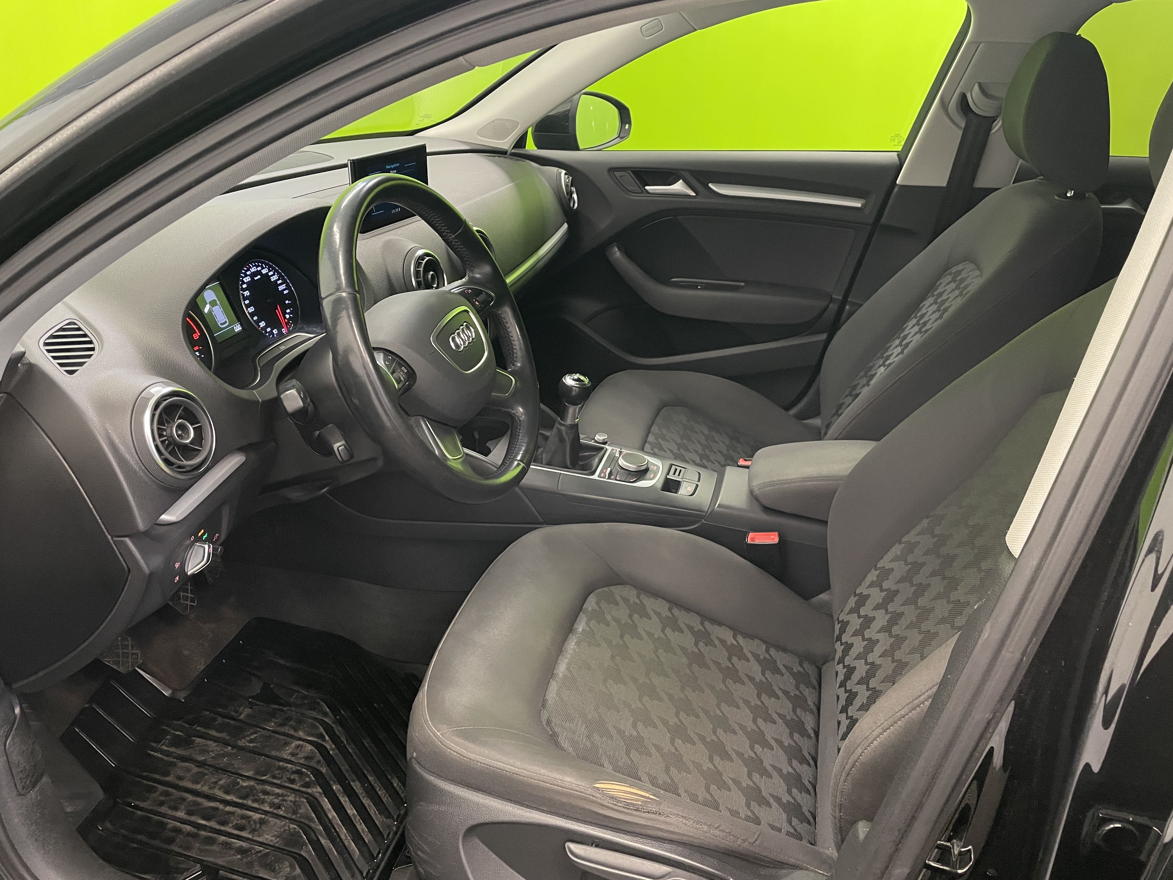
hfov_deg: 67.3
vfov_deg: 53.1
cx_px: 586
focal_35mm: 26
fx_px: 881
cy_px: 440
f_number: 1.6
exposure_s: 1/50
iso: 160
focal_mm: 4.2
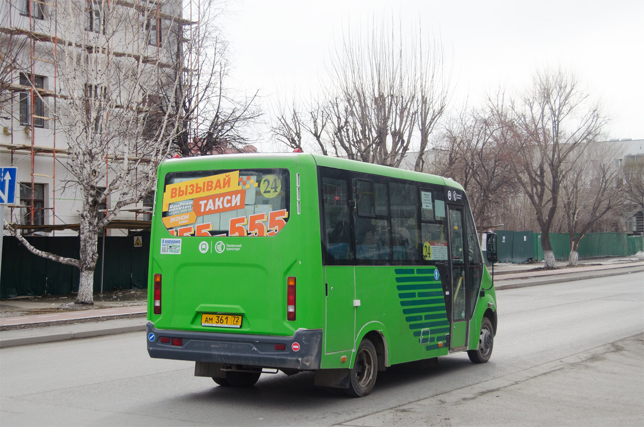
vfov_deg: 26.4
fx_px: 911
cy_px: 214
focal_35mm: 51
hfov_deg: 39.0
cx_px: 322
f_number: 5
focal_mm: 34
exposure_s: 1/1250
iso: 400
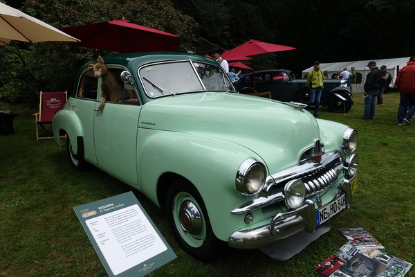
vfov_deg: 53.1
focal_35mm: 24
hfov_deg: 73.7
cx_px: 208
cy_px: 138
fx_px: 277
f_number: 5.6
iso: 125
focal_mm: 8.8
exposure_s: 1/250
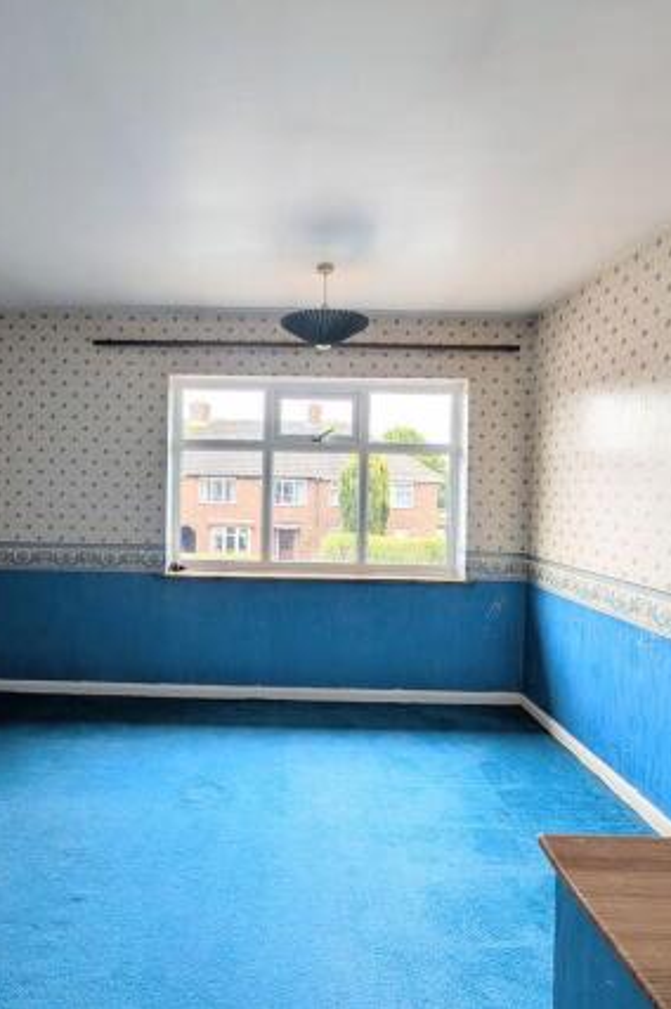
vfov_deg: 93.3
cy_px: 495
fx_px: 476
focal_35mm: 17
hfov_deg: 69.8
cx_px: 279
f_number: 1.7
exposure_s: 1/78.2
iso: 65
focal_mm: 2.02
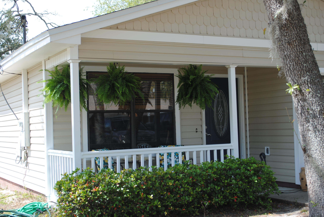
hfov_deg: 36.8
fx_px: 487
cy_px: 108
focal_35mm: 54
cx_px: 162
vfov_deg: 25.1
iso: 100
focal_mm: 36
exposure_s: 1/160
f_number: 6.3
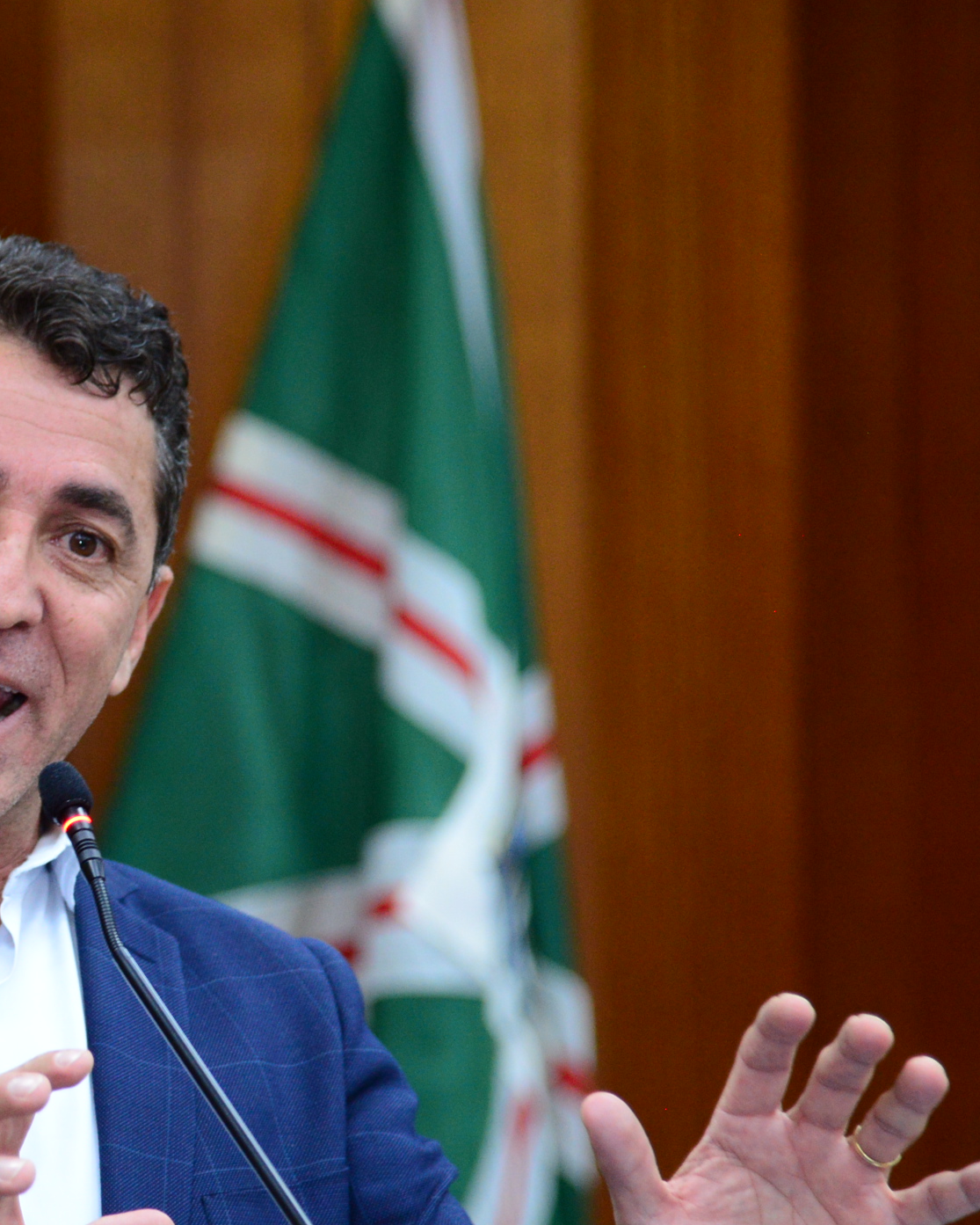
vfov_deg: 8.5
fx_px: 8227
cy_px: 785
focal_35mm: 227
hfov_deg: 6.8
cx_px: -29
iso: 2500
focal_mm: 112
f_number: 4
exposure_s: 1/80
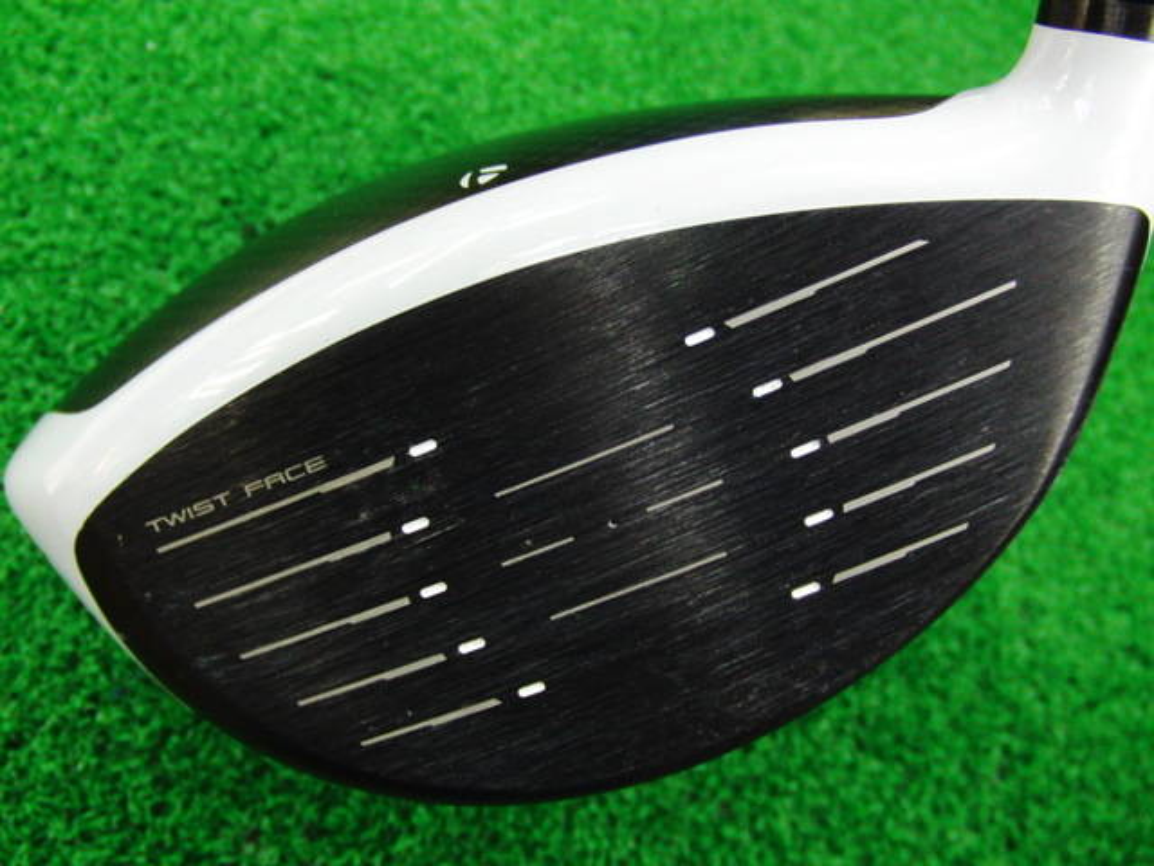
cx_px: 577
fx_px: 1233
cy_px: 433
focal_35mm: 37
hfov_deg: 50.1
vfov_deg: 38.7
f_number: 3.6
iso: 400
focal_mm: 6.42
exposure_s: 1/25
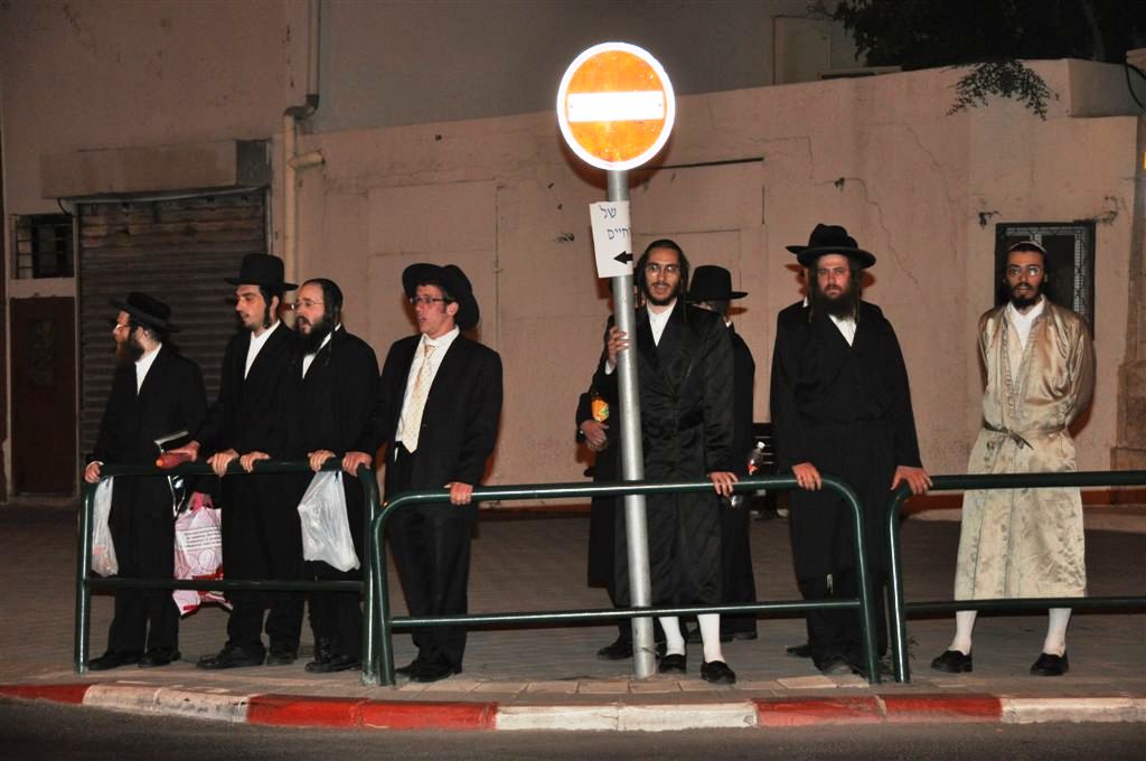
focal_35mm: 90
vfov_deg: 15.1
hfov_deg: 22.6
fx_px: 2861
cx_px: 573
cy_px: 380
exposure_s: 1/60
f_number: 4.8
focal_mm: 60
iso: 800
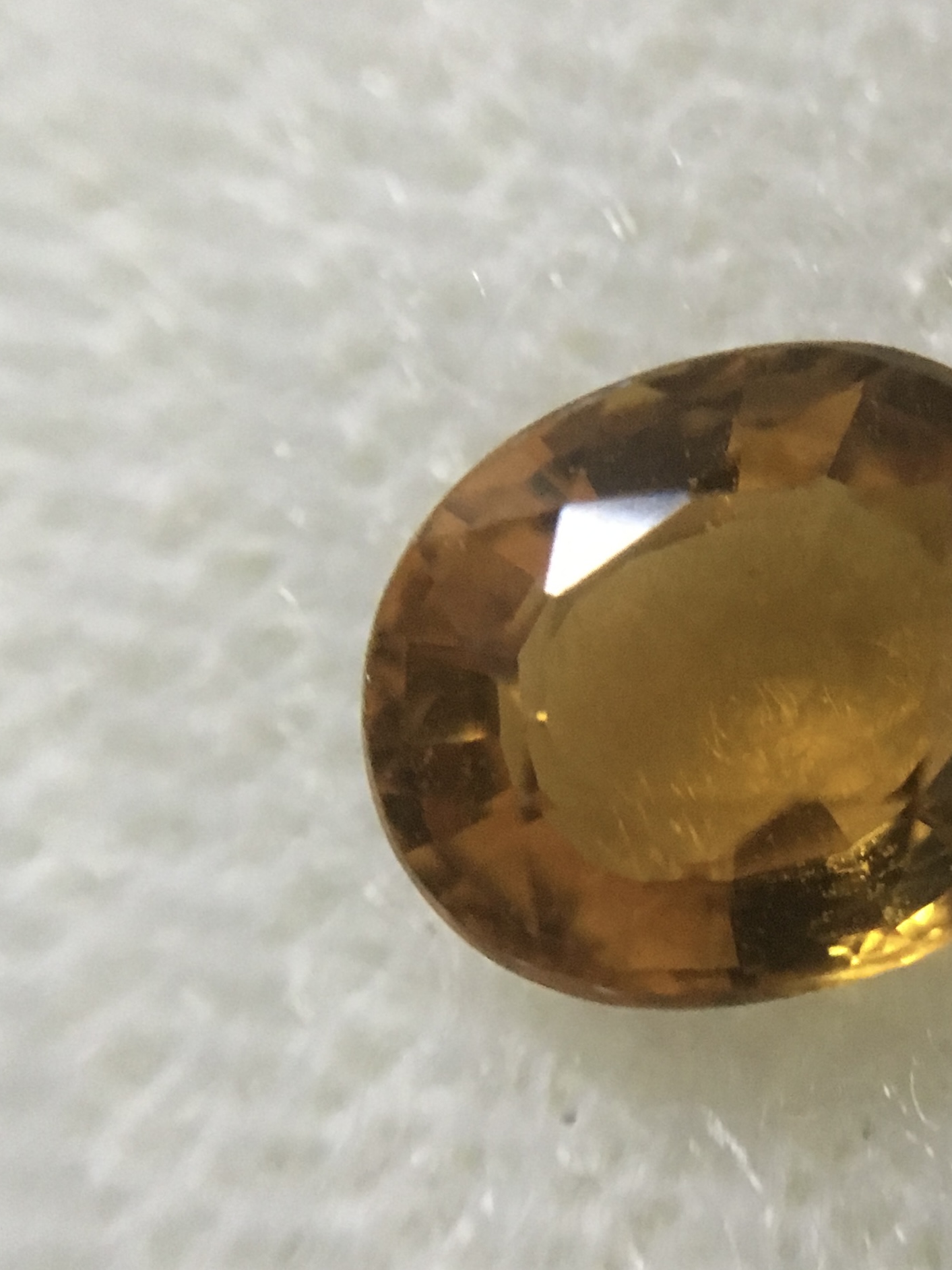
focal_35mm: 47
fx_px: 1723
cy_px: 704
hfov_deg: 30.2
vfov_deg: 40.4
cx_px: 741
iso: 200
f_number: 2.2
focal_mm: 4.15
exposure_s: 1/20
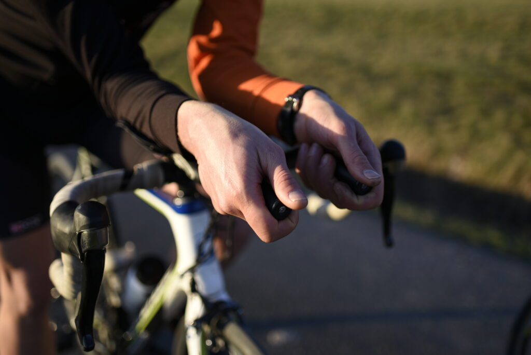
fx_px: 517
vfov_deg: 37.9
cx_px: 266
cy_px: 178
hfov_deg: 54.4
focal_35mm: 35
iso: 160
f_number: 1.8
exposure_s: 1/1600
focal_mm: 35
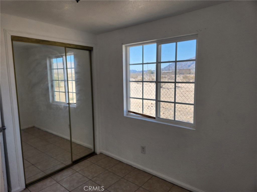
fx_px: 171
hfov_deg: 73.9
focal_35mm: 23
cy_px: 96
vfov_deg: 58.9
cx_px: 128
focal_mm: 5.4
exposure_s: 1/234
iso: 20
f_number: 1.8
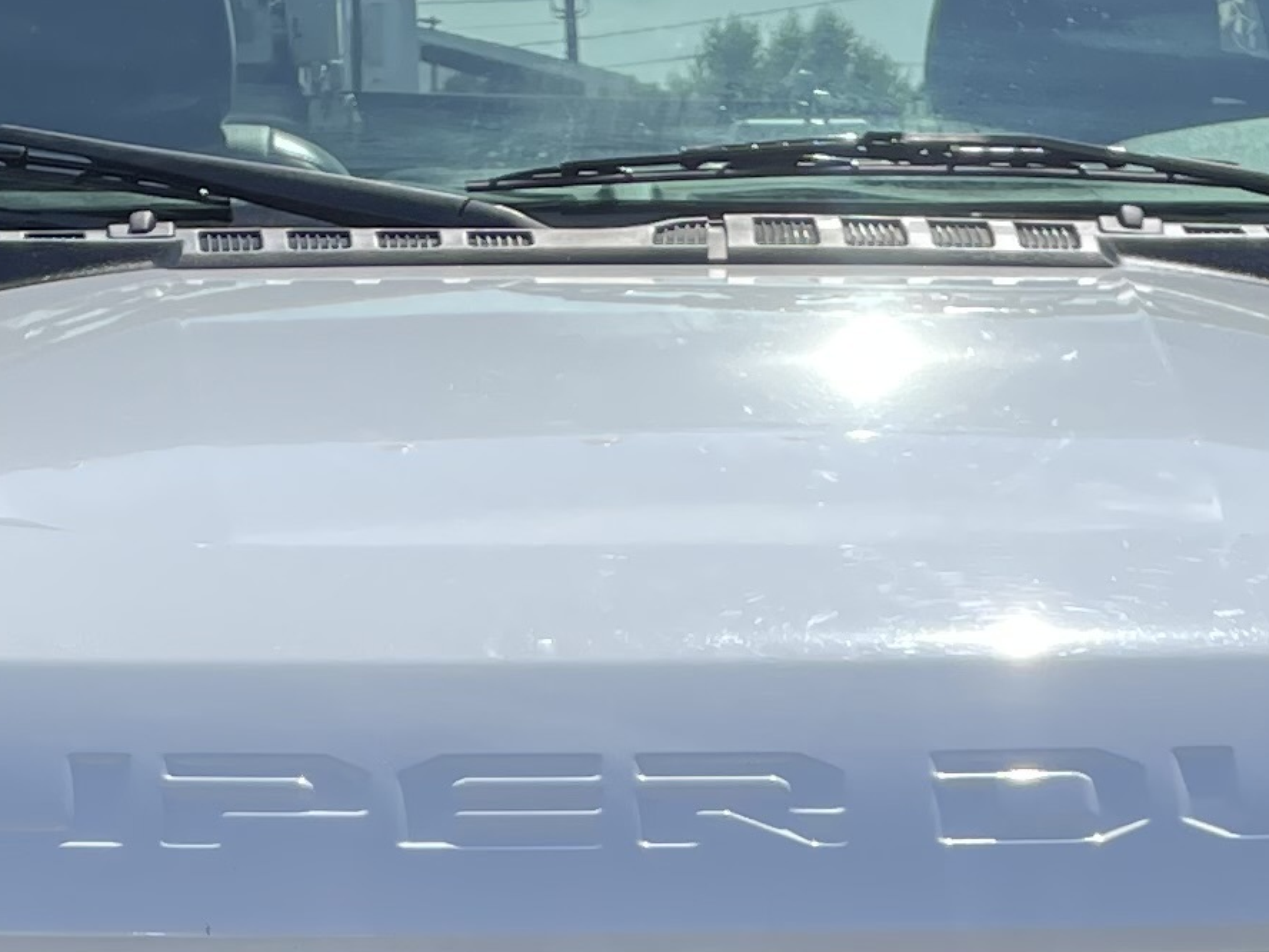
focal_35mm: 118
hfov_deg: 16.7
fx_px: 4326
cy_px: 1421
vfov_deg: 12.0
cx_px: 762
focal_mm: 4.2
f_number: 1.6
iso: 32
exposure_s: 1/2817
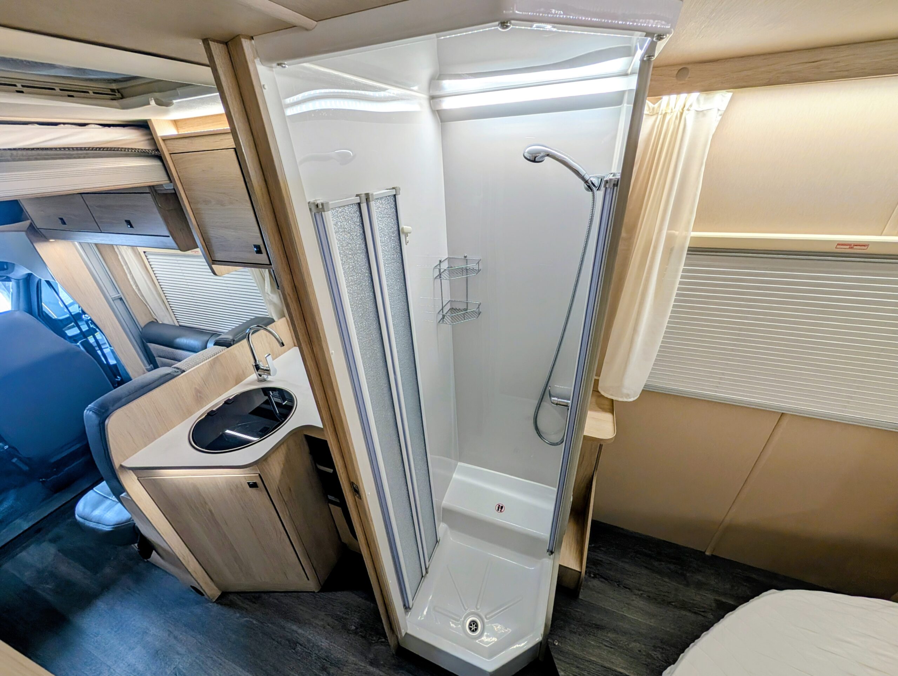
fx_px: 312
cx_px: 449
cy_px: 338
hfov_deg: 110.5
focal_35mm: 12
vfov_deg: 94.6
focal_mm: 2.02
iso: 61
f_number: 1.7
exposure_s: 1/105
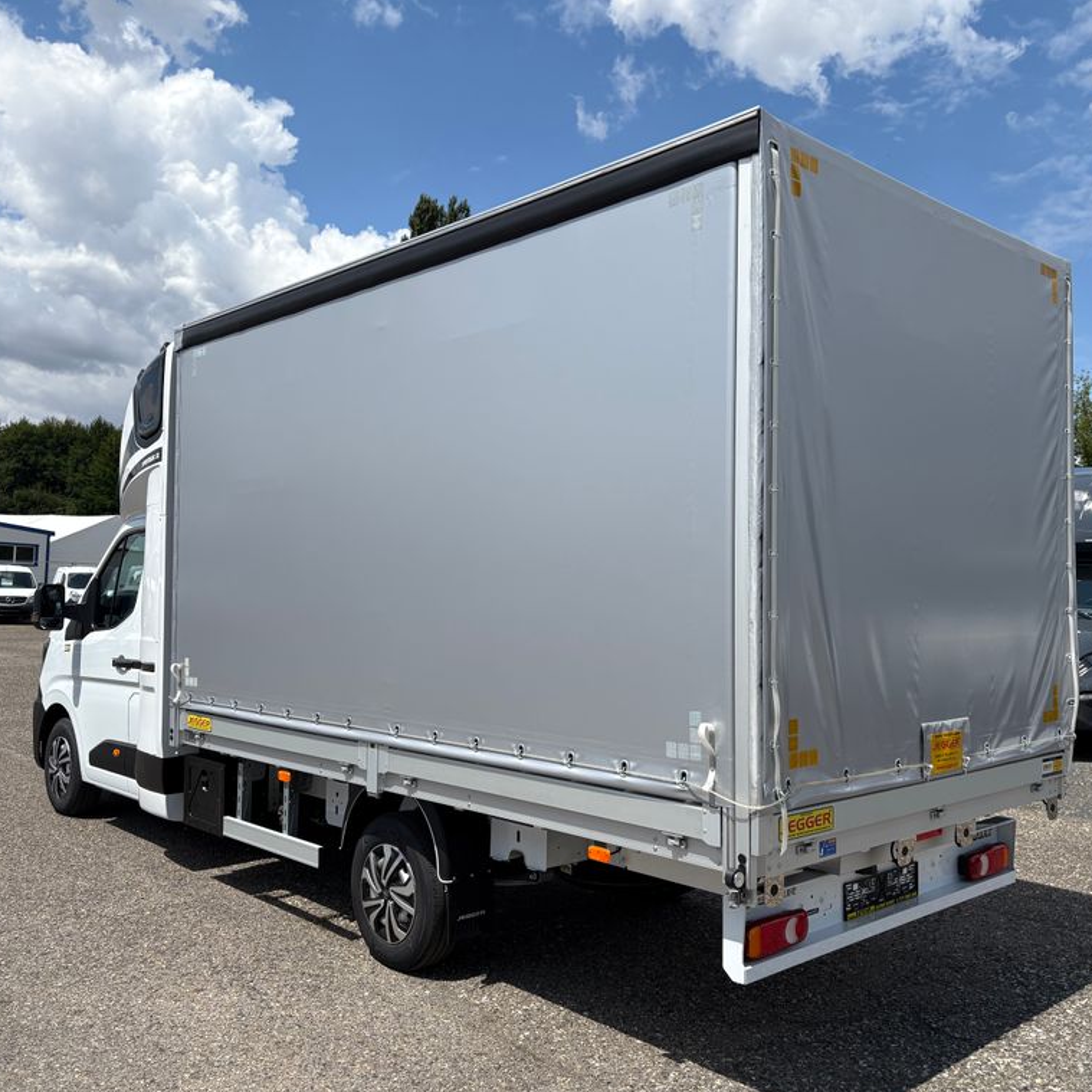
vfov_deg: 52.5
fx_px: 1106
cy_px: 551
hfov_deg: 52.4
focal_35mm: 31
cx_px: 606
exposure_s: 1/5348
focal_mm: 5.96
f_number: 1.6
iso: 50
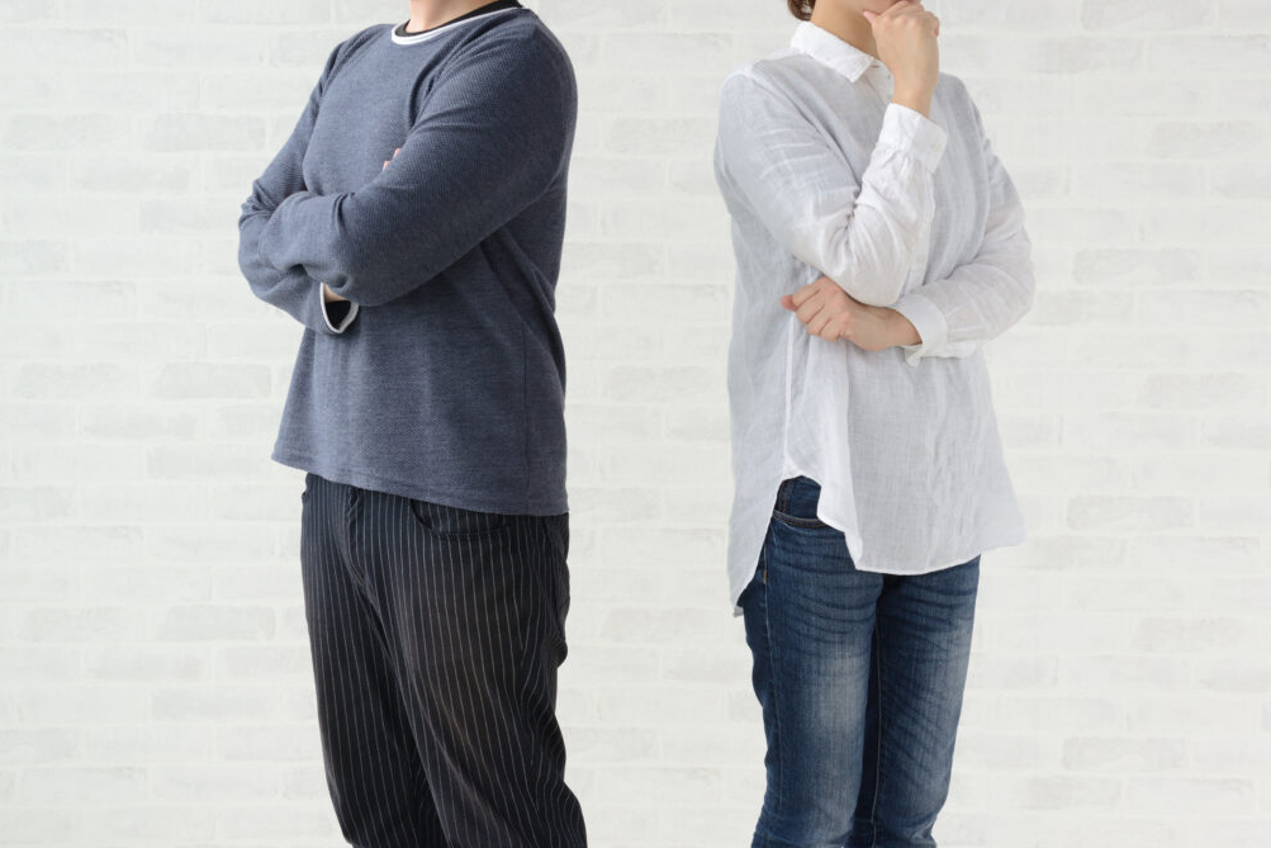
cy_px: 432
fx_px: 1730
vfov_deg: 27.5
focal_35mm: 49
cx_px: 642
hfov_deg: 40.3
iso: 100
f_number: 9
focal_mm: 48
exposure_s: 1/100
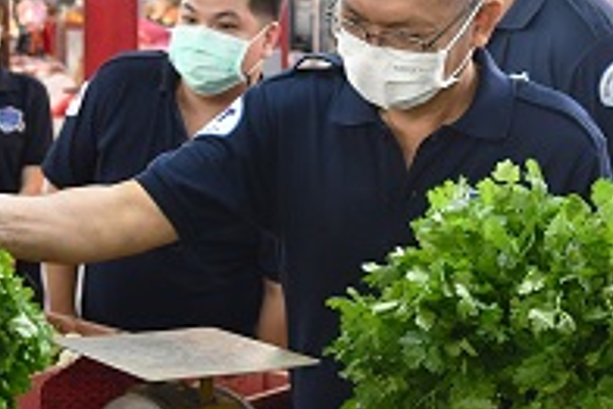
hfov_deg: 22.1
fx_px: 1568
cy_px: 161
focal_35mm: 92
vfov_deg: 14.9
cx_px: 360
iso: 1100
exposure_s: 1/125
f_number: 4
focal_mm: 24
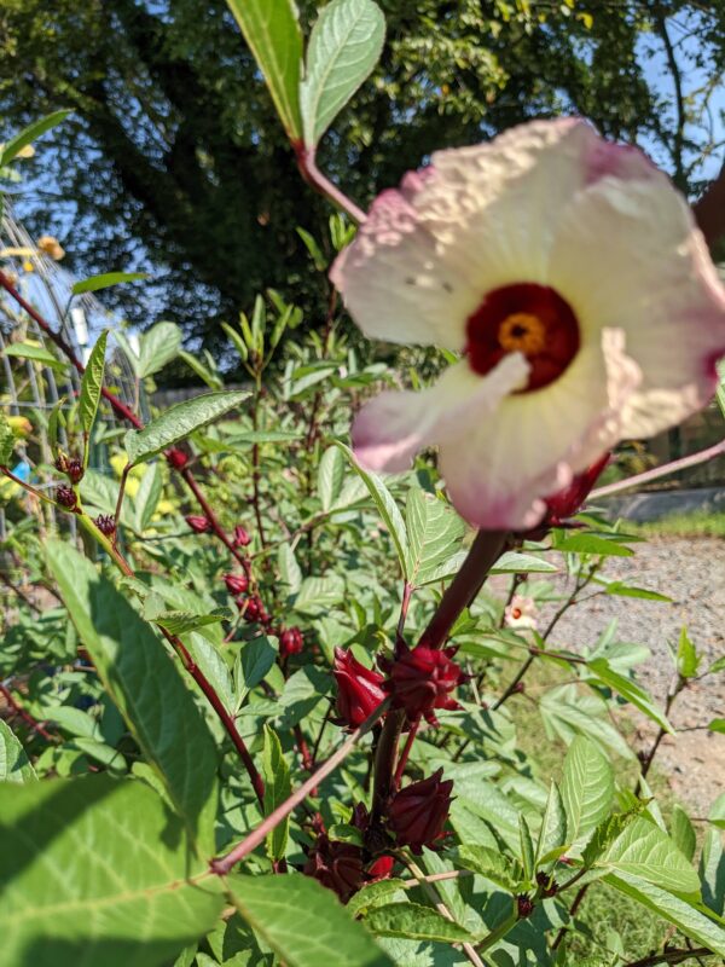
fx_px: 754
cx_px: 362
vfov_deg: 65.3
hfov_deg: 51.4
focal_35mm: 27
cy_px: 484
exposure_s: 1/2132
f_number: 1.73
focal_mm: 4.38
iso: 45
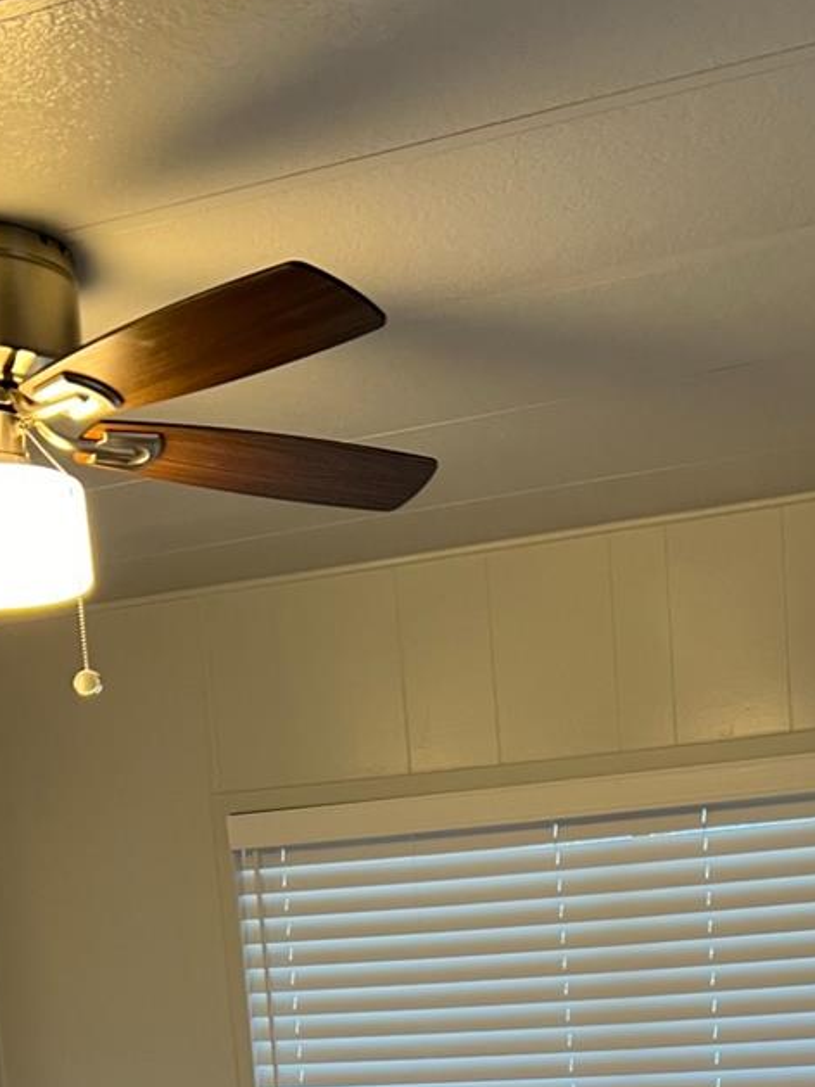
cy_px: 1268
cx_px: 505
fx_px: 1946
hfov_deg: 23.6
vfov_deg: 27.8
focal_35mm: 62
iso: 100
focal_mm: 5.7
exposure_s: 1/60
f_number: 1.5
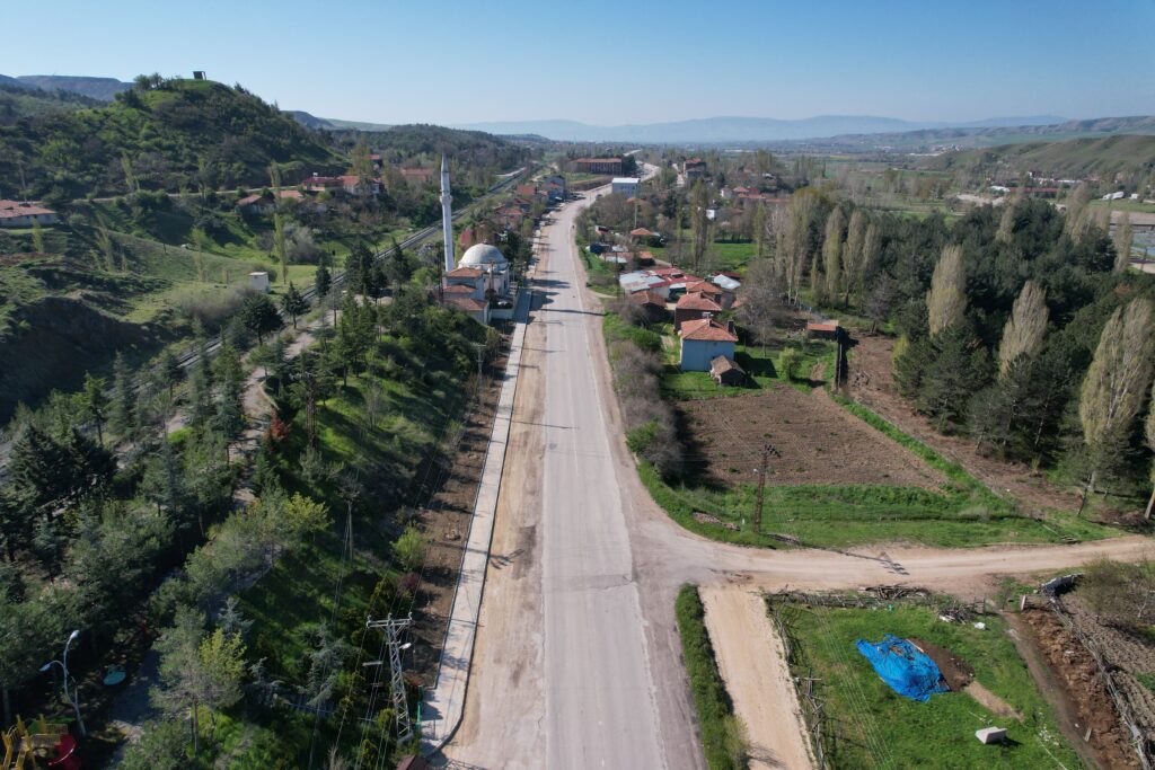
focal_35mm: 22
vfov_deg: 57.2
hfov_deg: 78.6
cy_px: 385
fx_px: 706
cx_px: 578
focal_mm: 8.38
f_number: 2.8
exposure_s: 1/2000
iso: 100
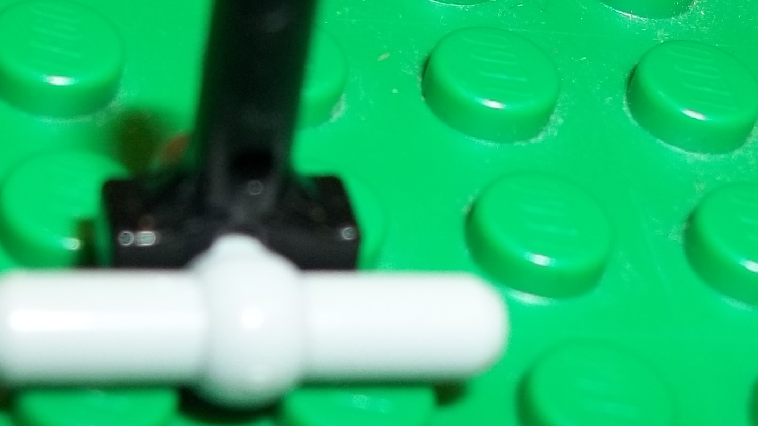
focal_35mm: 105
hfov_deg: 20.3
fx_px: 2110
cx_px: 269
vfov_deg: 11.5
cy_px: 361
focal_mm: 5.7
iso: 64
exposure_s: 1/30
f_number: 2.9
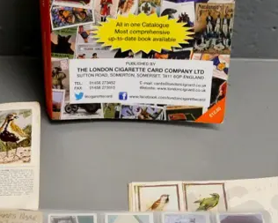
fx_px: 782
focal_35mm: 95
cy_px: 317
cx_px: 97
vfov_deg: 15.2
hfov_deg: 20.1
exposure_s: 1/125
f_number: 7.1
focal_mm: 15
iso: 3200
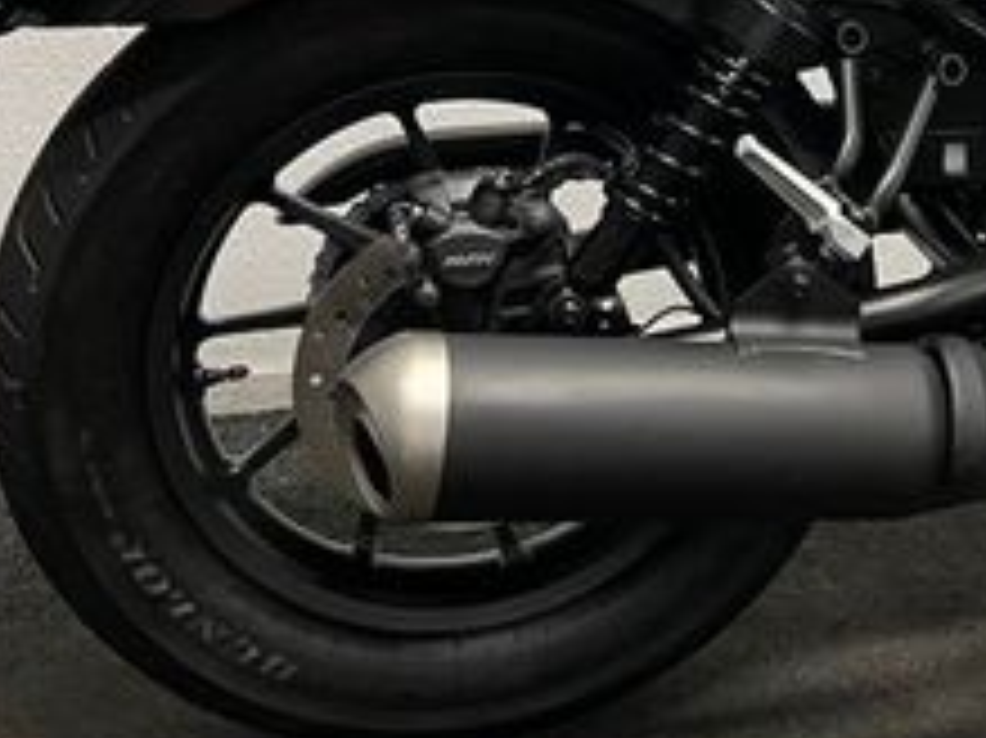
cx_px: 1126
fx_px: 2164
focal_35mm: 76
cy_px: 14
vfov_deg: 18.9
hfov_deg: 23.8
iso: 100
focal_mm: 5.1
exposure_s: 1/50
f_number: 1.6
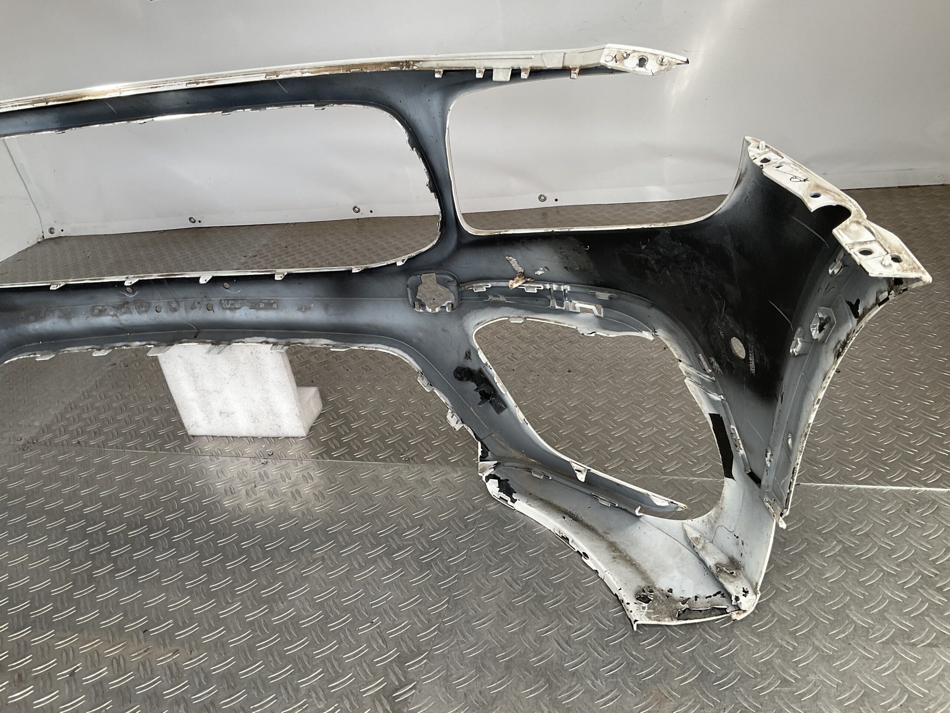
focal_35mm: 29
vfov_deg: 48.2
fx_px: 796
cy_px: 356
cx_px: 475
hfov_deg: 61.7
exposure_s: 1/100
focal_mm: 3
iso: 20
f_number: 1.8
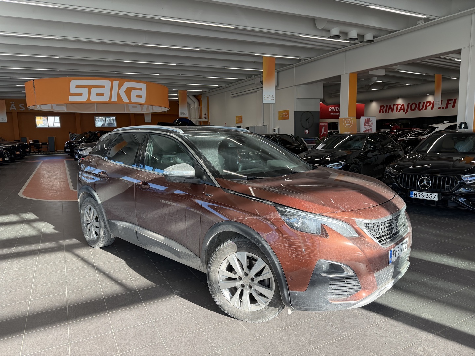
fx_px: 329
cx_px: 238
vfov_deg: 56.8
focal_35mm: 24
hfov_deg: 71.6
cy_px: 178
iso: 100
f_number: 1.78
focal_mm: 6.76
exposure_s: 1/722
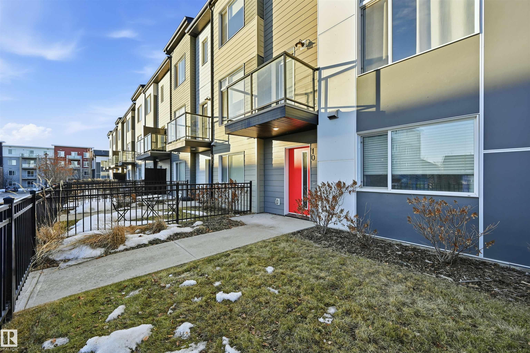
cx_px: 265
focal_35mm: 14
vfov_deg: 81.1
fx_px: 206
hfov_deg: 104.3
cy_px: 176
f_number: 8
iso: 100
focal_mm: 14
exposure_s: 1/320
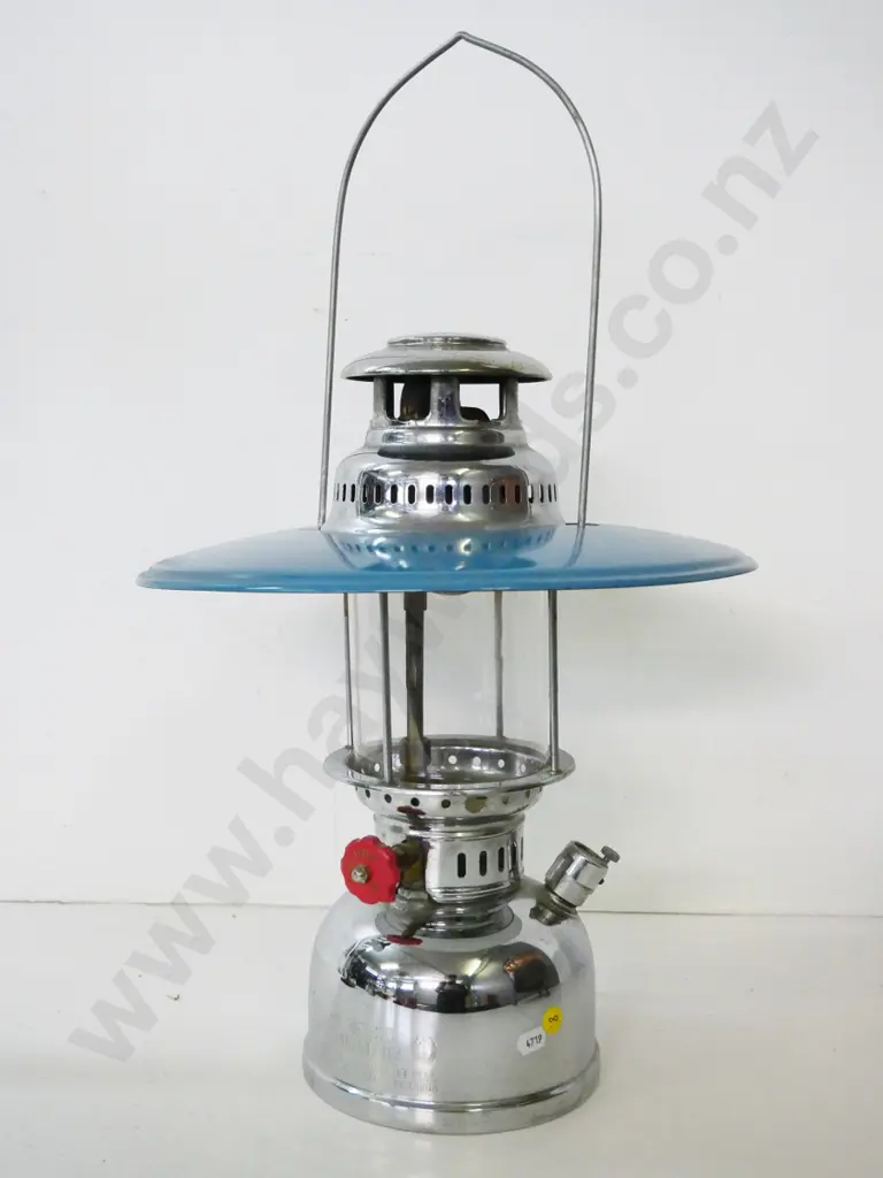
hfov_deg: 32.9
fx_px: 1496
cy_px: 589
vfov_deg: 42.9
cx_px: 442
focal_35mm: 44
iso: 3200
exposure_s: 1/400
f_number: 5
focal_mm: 22
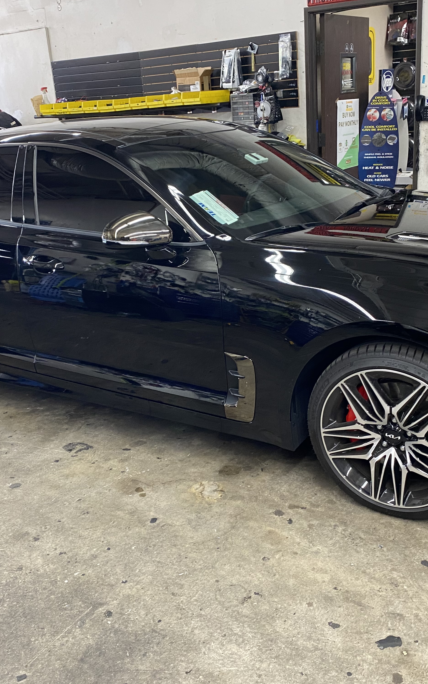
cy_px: 341
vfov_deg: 52.7
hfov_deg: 34.4
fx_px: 690
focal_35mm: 37
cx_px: 219
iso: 200
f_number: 1.8
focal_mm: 4.25
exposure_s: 1/60
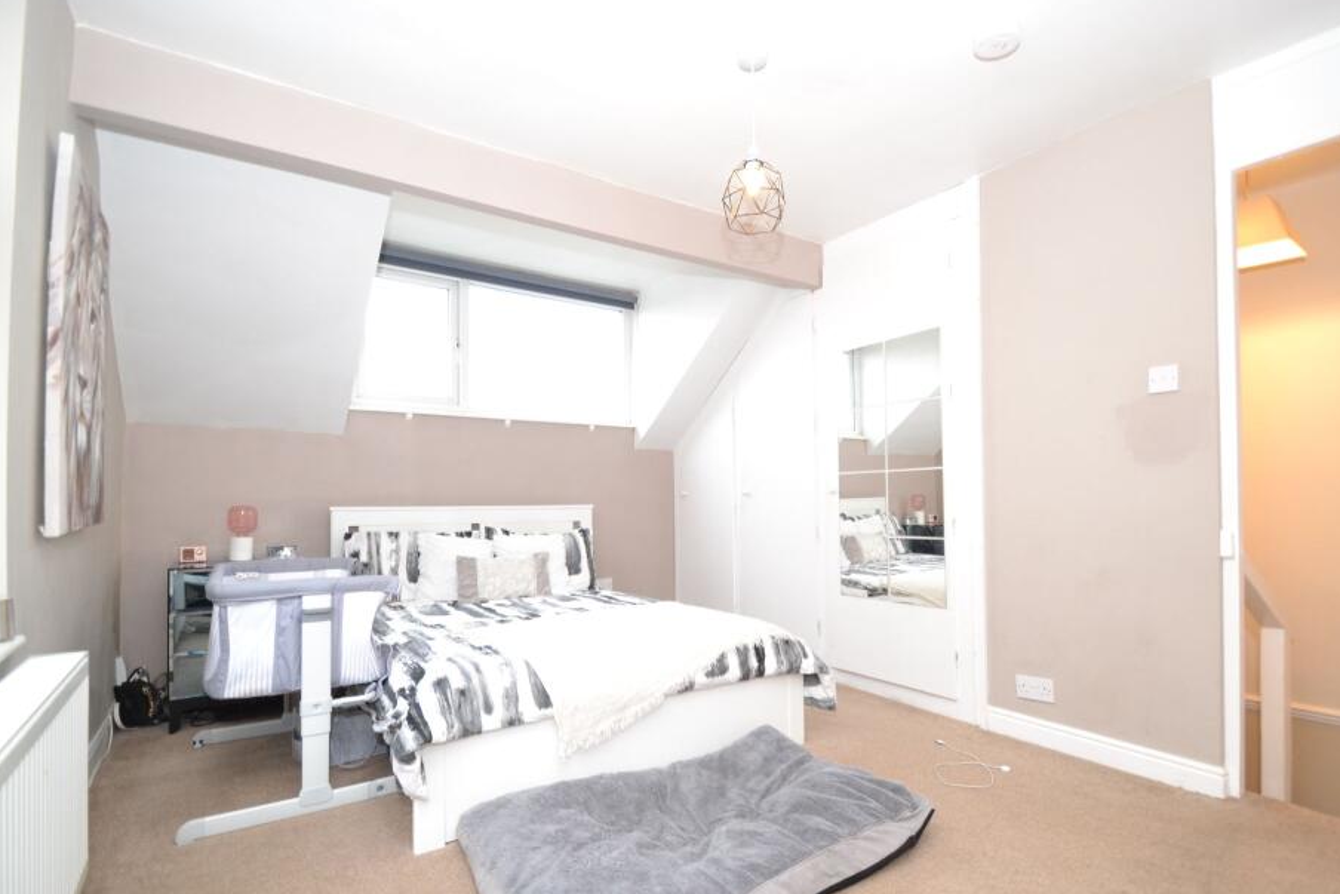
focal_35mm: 17
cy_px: 487
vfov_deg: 70.3
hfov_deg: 93.2
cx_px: 707
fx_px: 633
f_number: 3.5
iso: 720
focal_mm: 10
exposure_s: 1/60
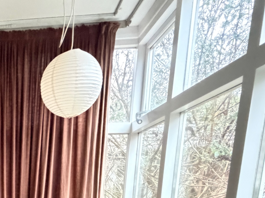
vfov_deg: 25.9
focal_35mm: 47
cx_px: -29
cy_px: 265
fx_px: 360
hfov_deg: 34.6
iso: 2000
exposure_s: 1/30
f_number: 2.2
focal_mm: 2.22
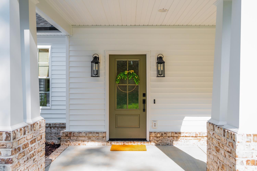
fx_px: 214
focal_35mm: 30
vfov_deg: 43.5
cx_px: 128
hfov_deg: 62.0
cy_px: 86
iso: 800
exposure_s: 1/2500
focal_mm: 30
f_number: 4
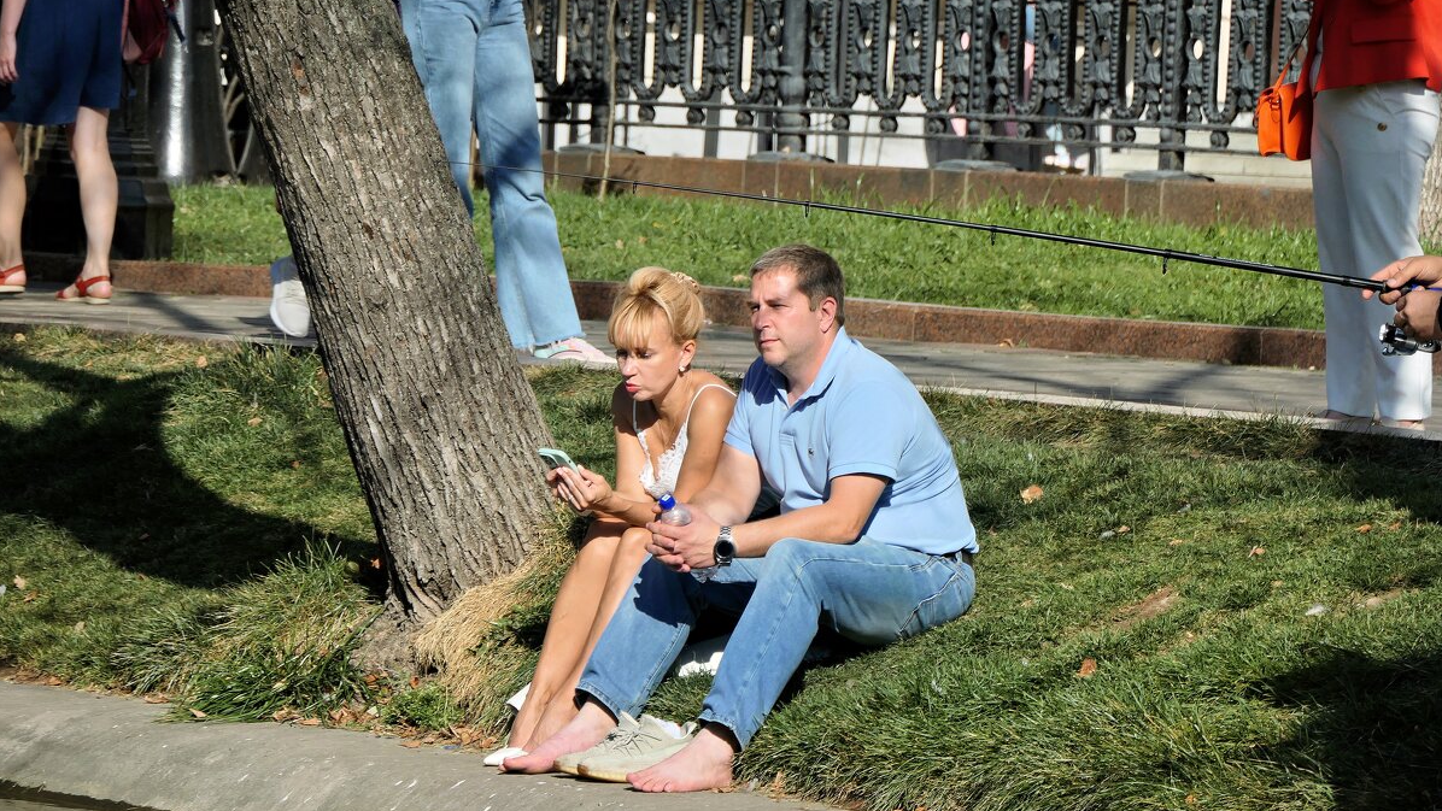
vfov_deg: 3.5
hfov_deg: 6.2
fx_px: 13307
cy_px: 430
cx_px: 720
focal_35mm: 348
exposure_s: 1/800
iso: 200
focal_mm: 121.3
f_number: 6.4
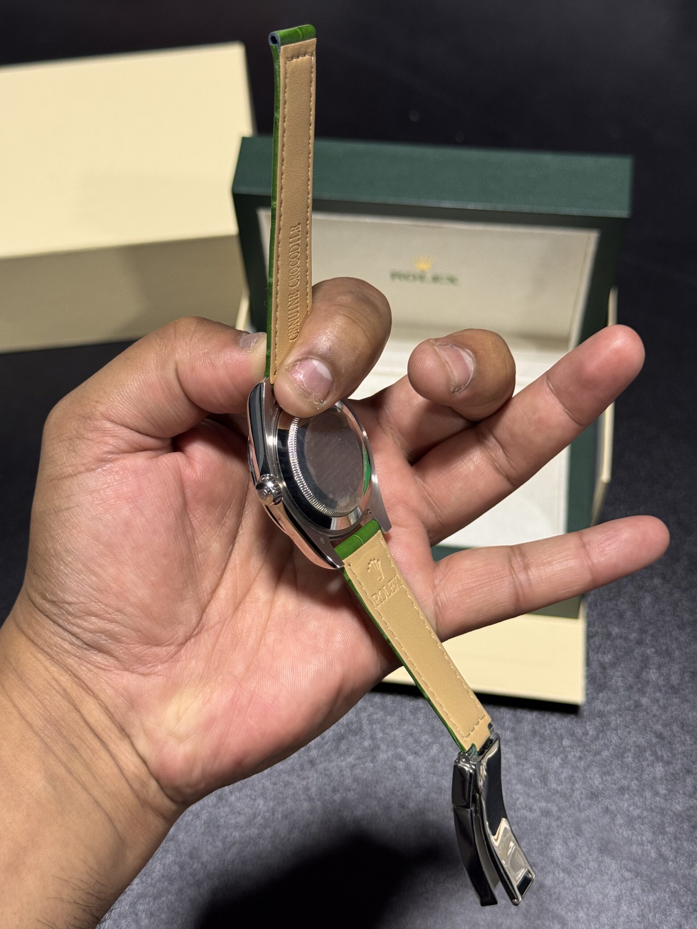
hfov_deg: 30.3
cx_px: 348
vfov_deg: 39.7
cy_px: 464
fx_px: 1289
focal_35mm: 48
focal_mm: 6.76
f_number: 1.78
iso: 100
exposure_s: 1/50
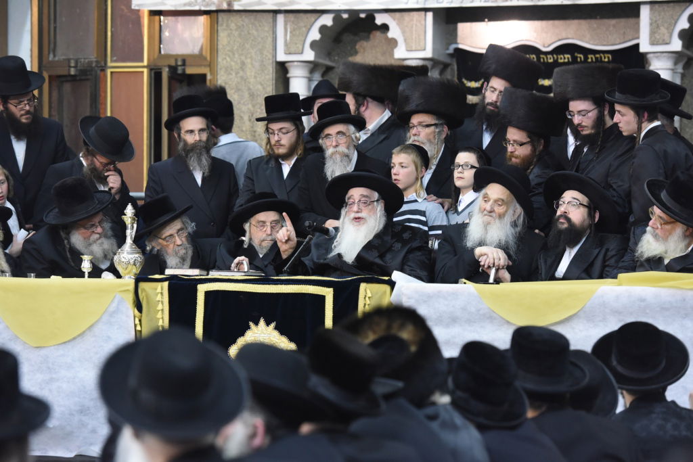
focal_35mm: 130
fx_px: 2503
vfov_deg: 10.6
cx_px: 346
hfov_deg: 15.8
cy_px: 231
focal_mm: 130
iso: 3200
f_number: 3.5
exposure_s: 1/100
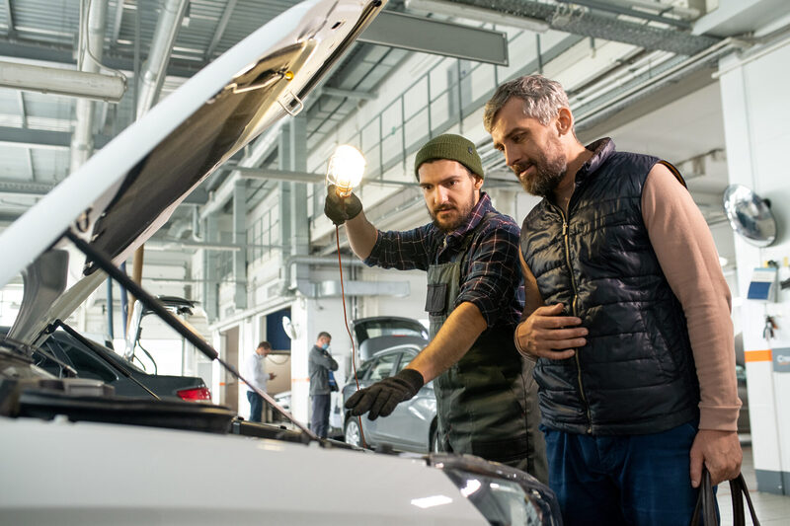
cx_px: 395
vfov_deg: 37.8
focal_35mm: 35
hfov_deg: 54.4
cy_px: 263
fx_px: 768
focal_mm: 35
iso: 800
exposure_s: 1/160
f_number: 3.2
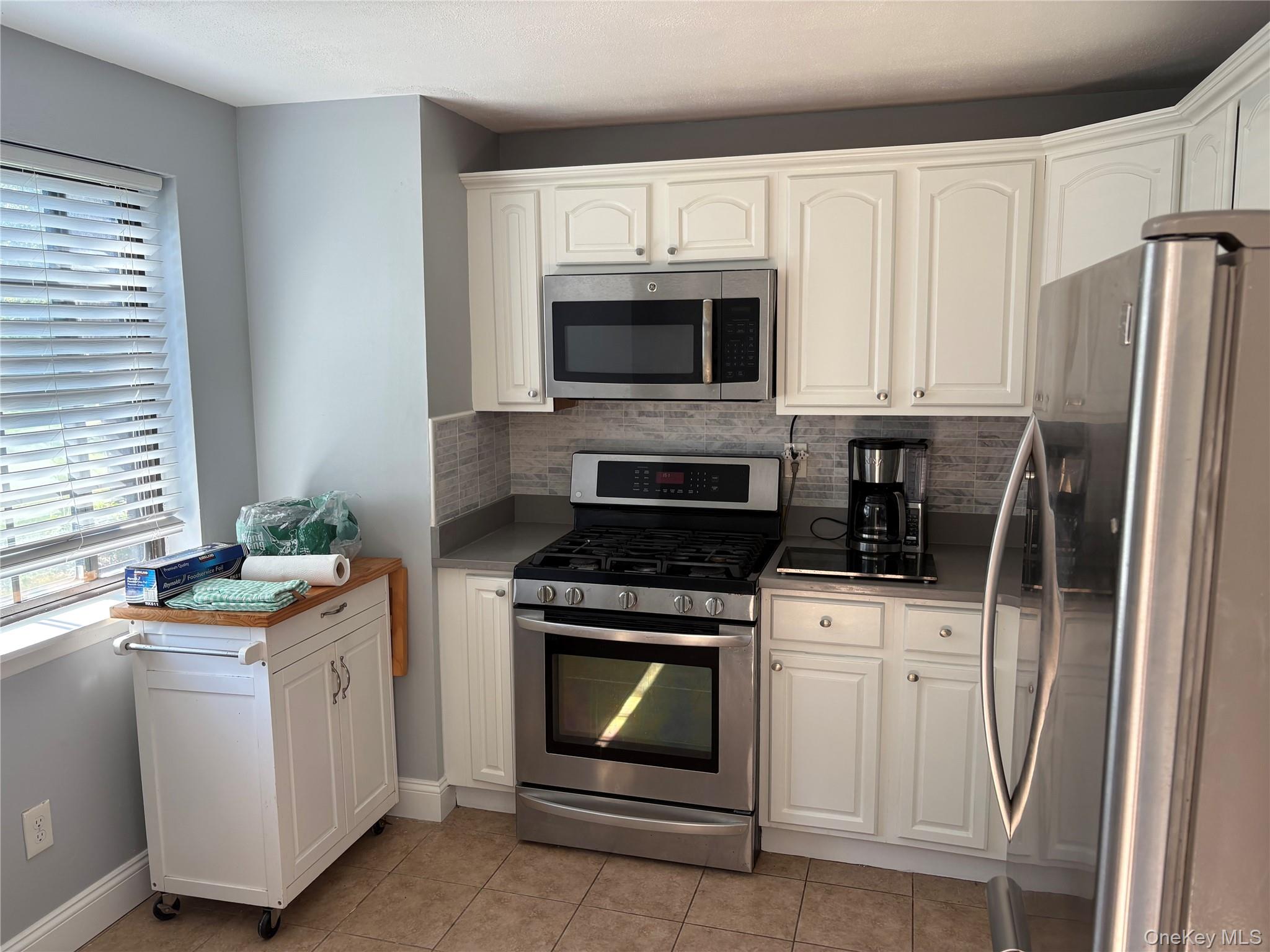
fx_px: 954
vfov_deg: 53.1
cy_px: 476
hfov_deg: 67.3
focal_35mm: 26
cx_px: 635
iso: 80
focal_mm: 5.96
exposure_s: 1/122
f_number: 1.6
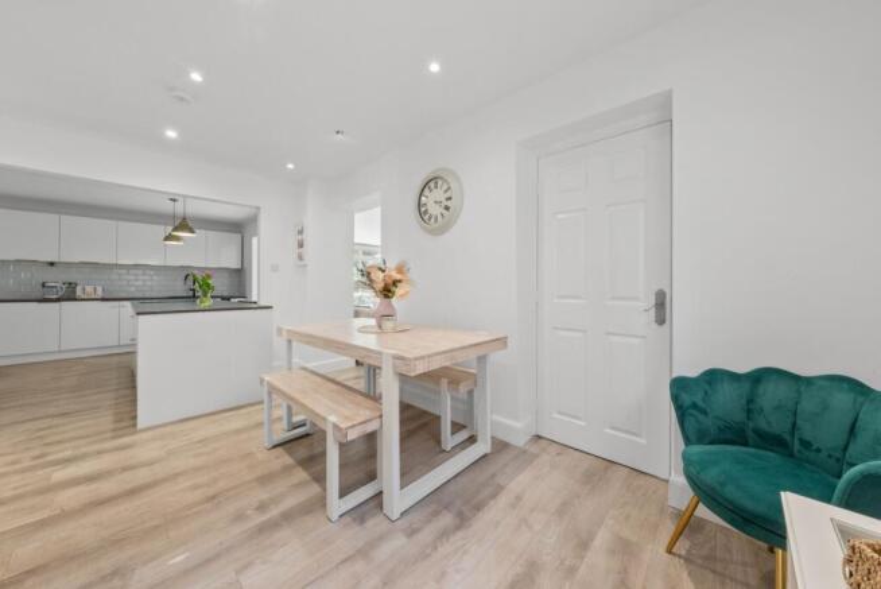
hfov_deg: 112.6
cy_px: 294
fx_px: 294
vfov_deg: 90.1
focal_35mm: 12
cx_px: 440
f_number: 22
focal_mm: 12
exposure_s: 1/2.5
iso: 800
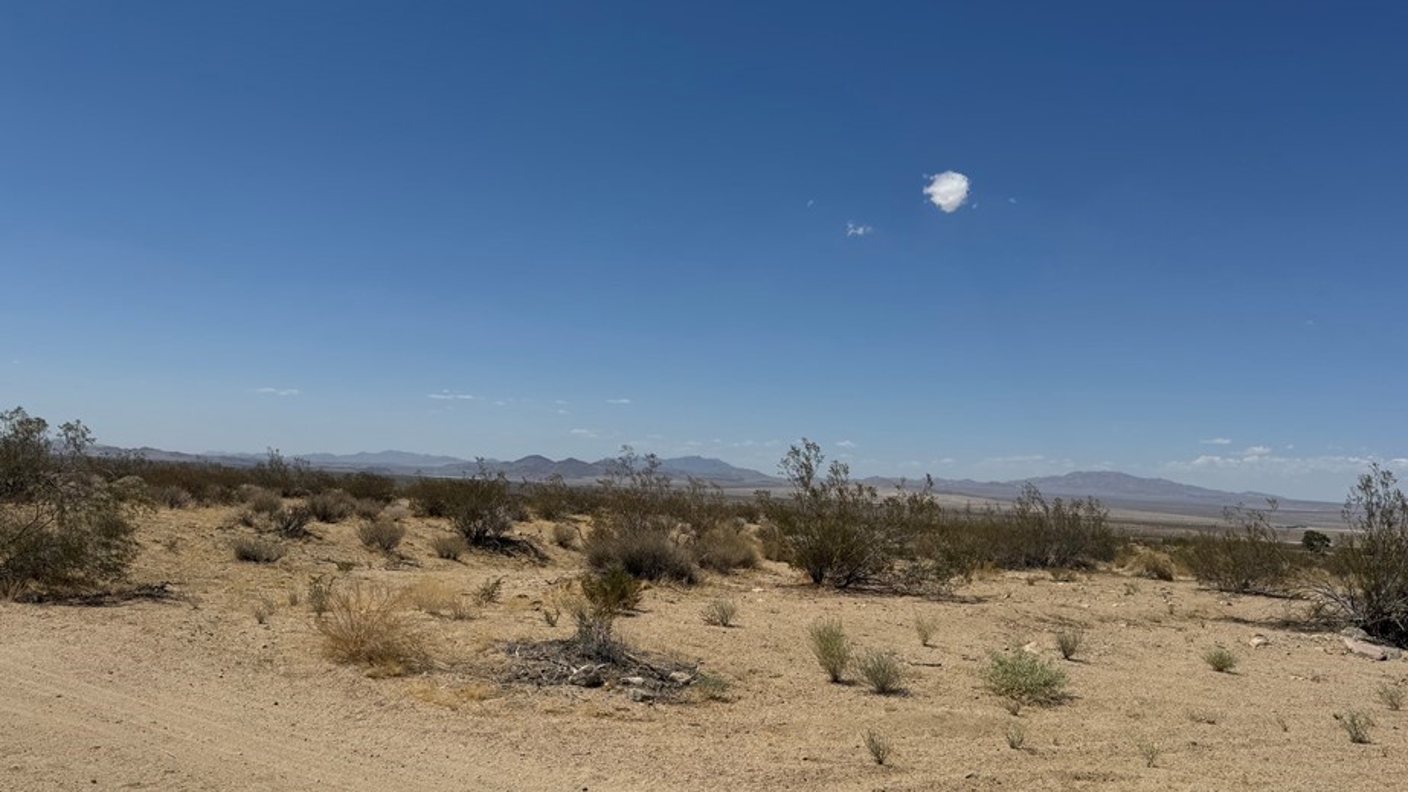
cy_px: 534
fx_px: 1083
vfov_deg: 39.6
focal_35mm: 29
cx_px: 720
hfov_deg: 66.1
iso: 80
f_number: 1.78
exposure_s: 1/12346
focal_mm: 6.76
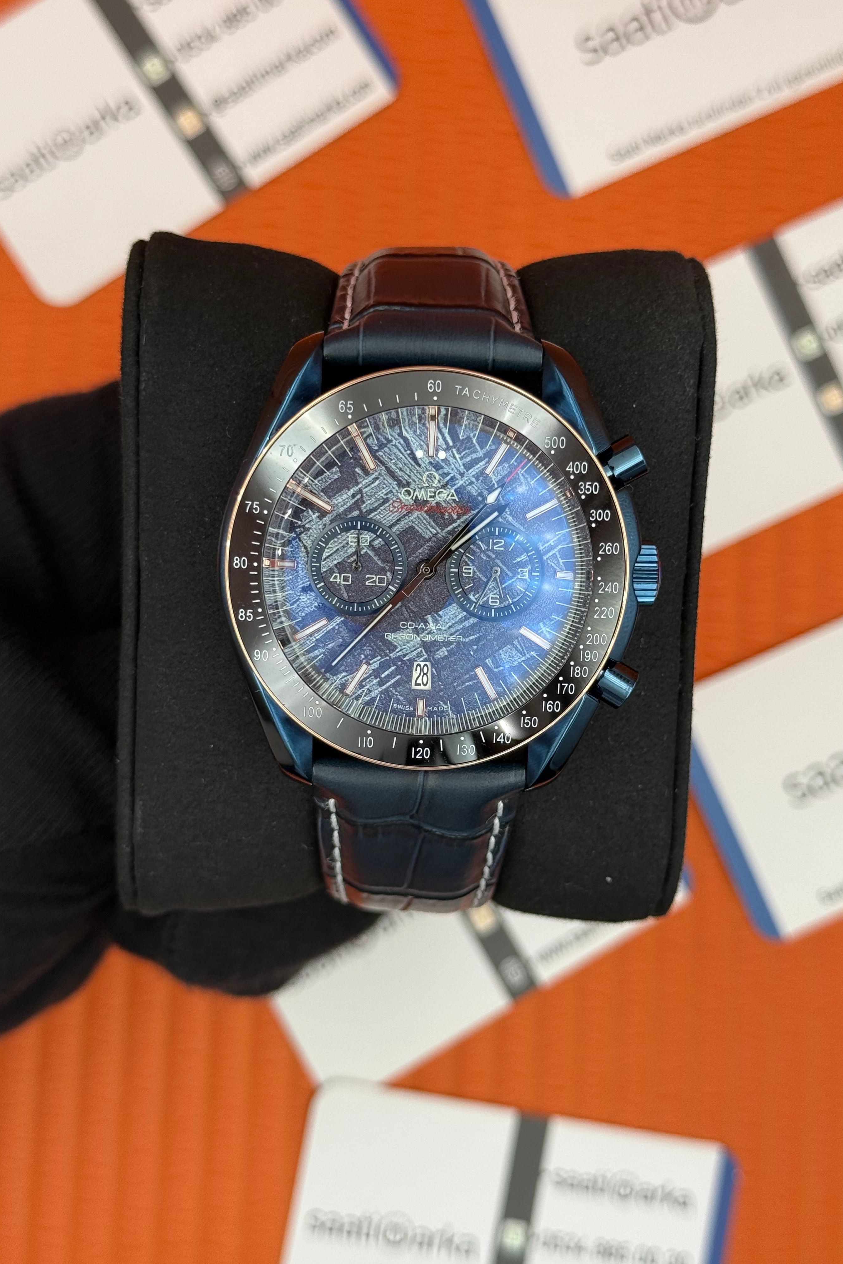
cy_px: 632
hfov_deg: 27.0
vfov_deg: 39.6
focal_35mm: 50
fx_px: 1756
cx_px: 432
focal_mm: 6.76
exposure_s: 1/122
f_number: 1.78
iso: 50
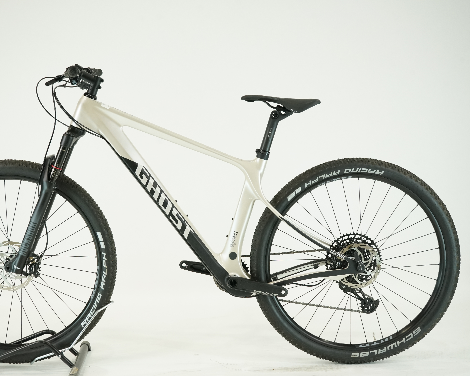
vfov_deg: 27.6
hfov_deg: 34.0
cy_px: 189
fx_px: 765
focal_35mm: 55
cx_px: 185
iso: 2500
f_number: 7.1
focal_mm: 48
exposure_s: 1/200
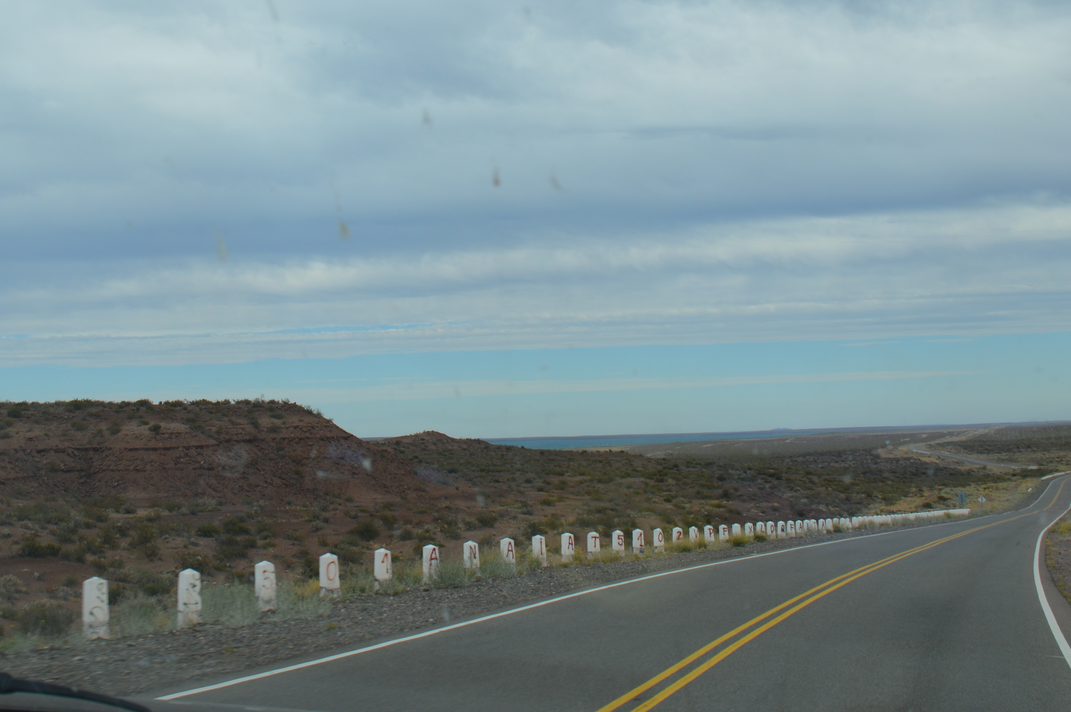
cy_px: 120
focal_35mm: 56
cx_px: 335
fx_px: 1664
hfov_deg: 35.2
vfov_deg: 23.7
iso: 100
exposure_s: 1/320
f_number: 9
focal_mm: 22
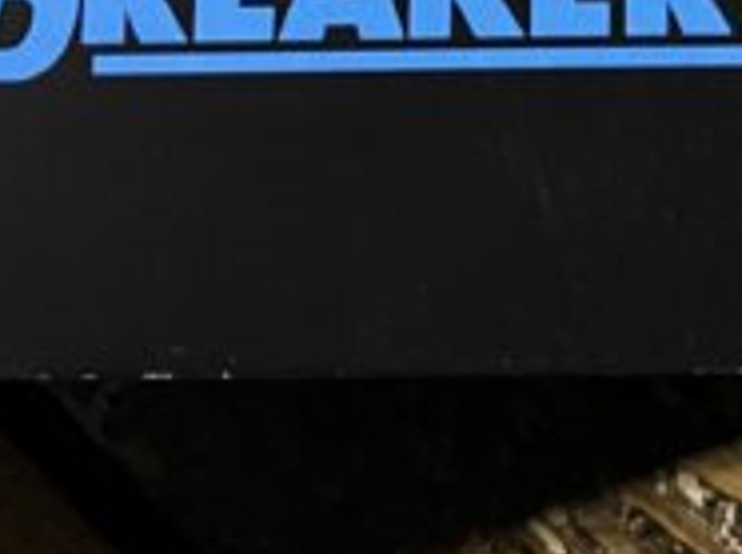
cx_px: 650
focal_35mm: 112
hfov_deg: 17.4
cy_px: -530
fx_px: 2398
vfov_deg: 11.9
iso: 800
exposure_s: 1/30
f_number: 1.5
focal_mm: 5.7
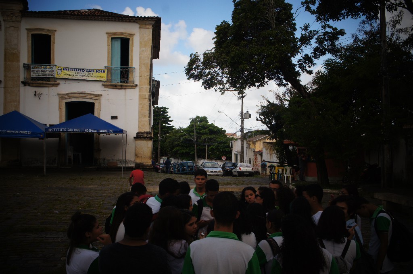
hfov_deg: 51.3
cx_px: 206
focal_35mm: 38
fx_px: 430
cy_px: 137
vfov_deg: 35.4
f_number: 8
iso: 200
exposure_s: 1/640
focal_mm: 25
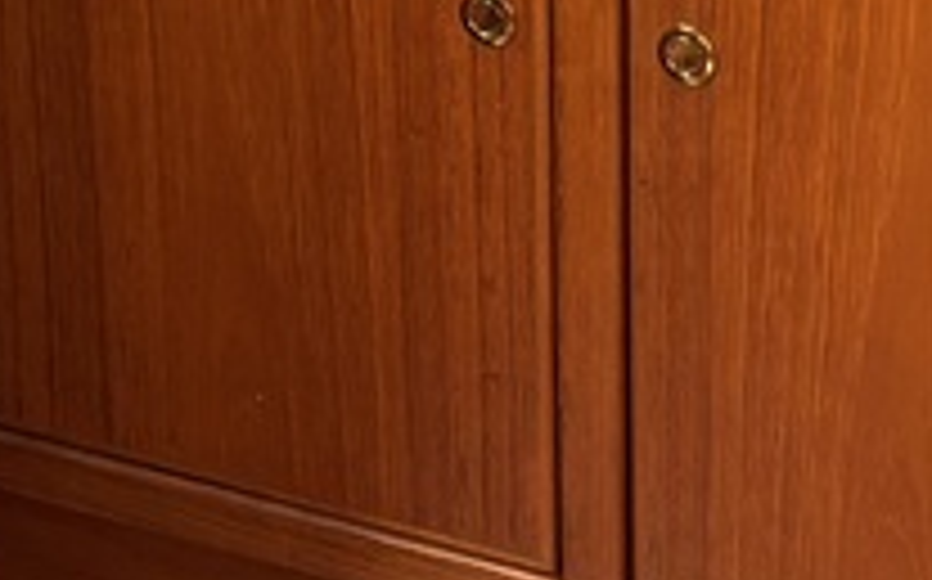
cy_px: -1182
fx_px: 4061
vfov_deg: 7.2
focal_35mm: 160
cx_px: 905
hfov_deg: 12.9
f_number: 1.6
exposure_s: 1/102
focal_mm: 5.96
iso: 100
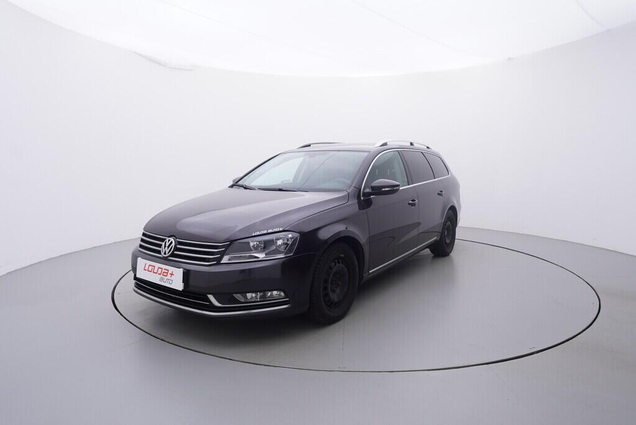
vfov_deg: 56.2
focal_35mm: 22
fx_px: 398
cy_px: 212
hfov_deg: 77.3
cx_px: 318
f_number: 5
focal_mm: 15
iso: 200
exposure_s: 1/80
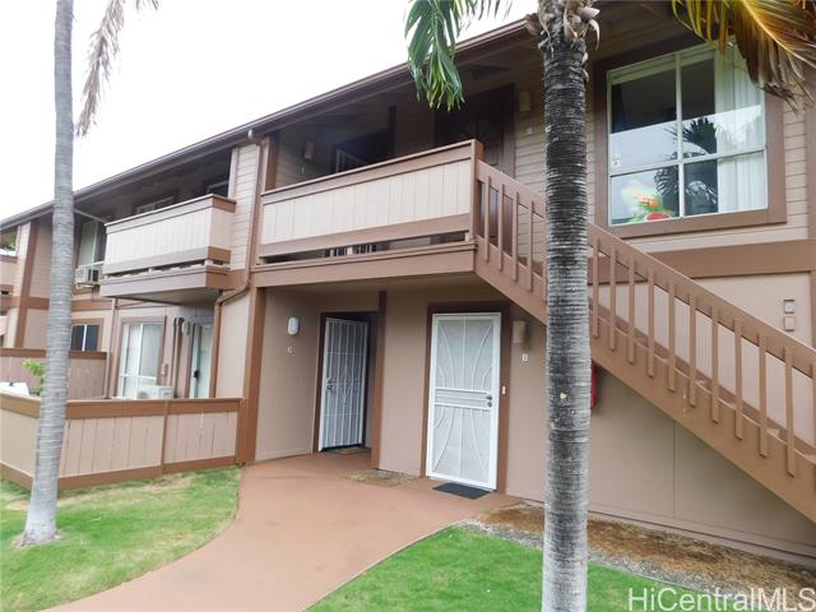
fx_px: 542
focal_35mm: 23
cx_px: 408
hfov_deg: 73.9
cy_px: 306
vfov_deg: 58.9
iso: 125
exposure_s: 1/320
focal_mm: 4
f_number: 3
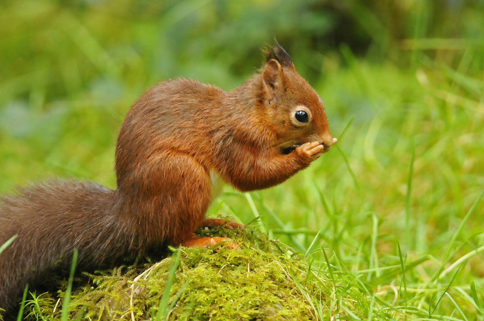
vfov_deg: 2.0
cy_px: 160
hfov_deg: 3.0
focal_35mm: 690
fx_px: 9265
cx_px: 242
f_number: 6.3
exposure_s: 1/80
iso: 2000
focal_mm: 460
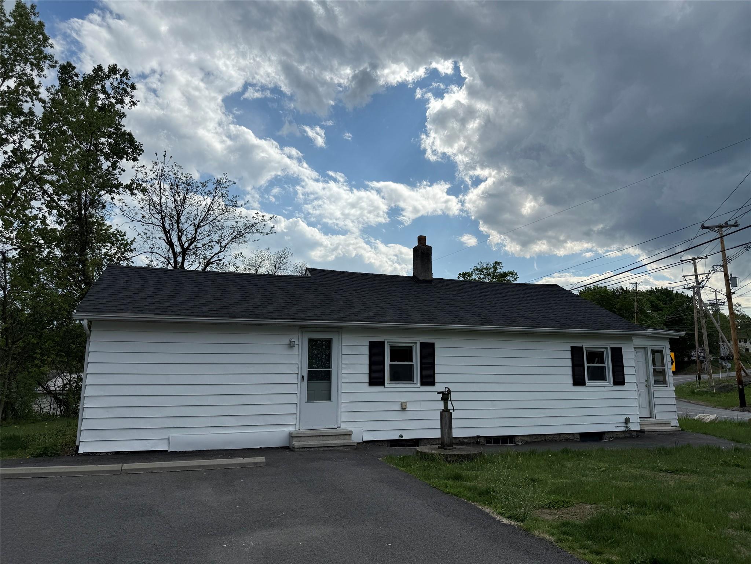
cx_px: 376
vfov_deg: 56.8
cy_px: 282
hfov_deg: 71.6
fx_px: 521
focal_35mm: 24
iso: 80
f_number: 1.78
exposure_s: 1/9091
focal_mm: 6.76
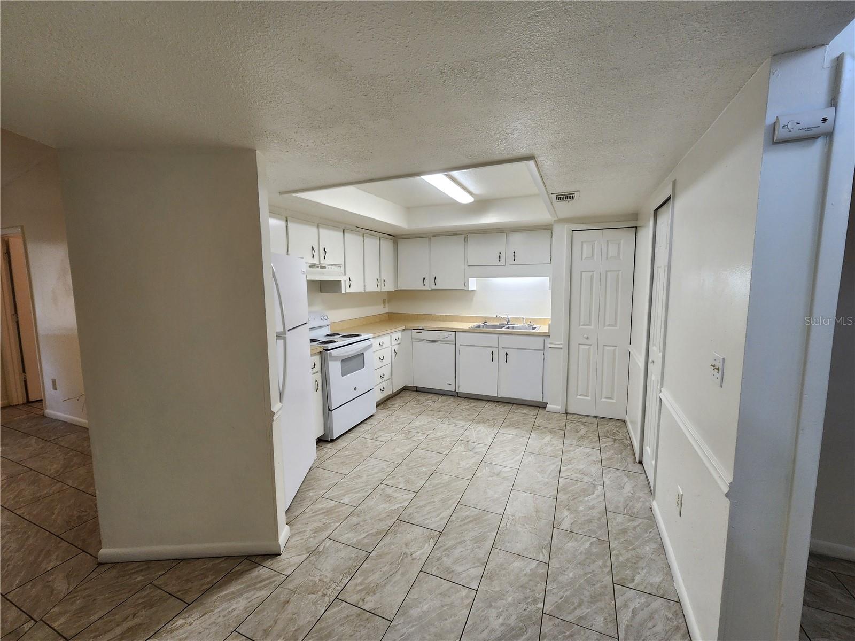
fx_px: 321
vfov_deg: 89.9
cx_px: 428
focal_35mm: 13
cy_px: 320
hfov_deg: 106.2
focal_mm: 2.2
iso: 125
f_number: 2.2
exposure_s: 1/60
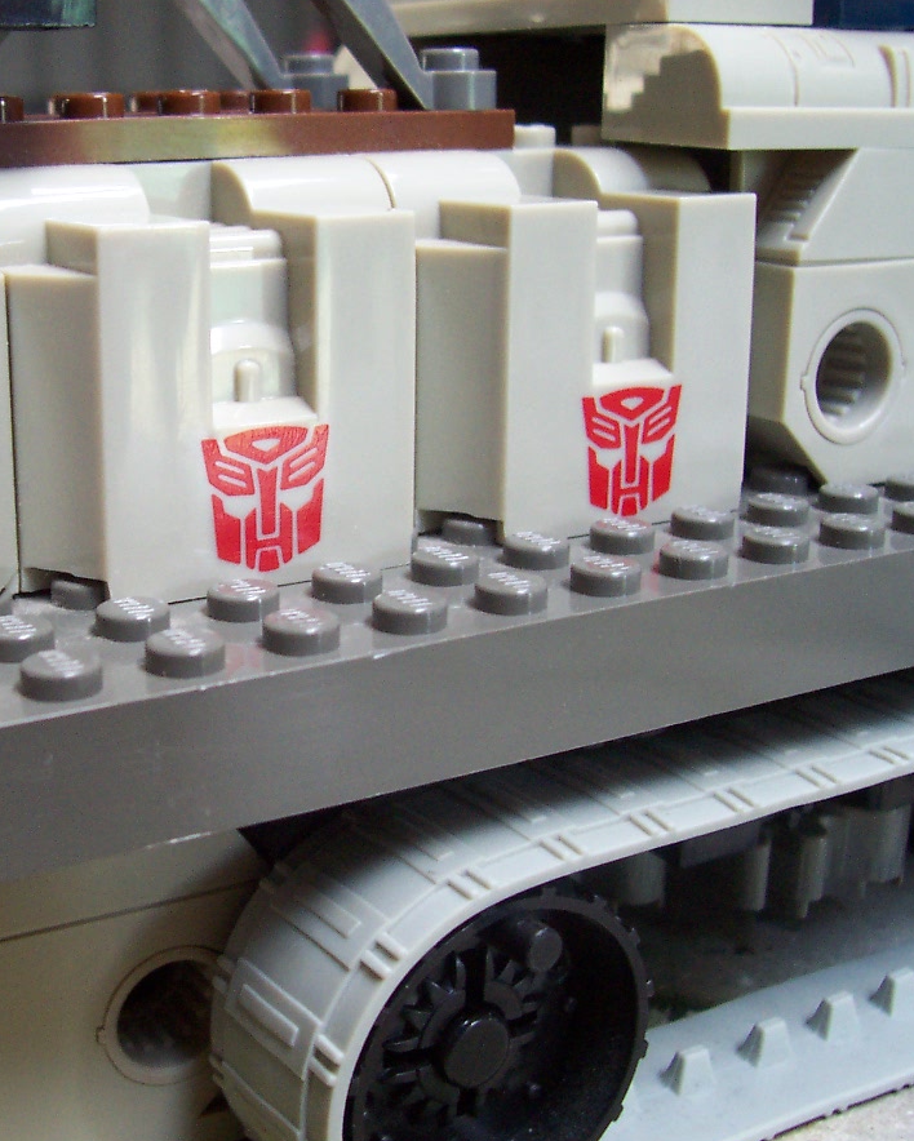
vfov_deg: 38.0
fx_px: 1656
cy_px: 580
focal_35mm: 49
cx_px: 186
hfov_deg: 30.1
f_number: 2.8
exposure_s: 1/30
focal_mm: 5.6
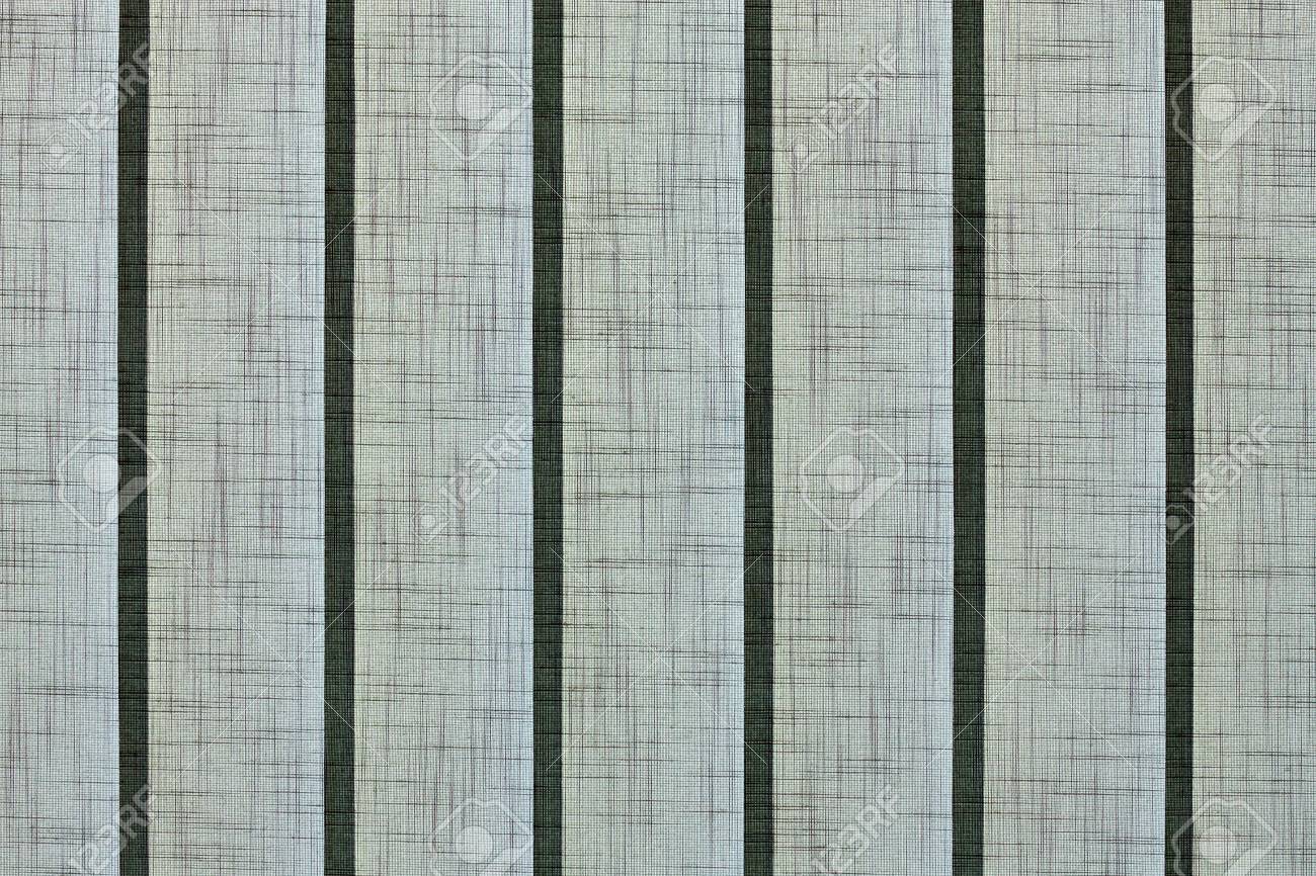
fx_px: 3837
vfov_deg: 13.0
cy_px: 438
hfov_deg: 19.5
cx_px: 658
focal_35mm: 105
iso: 100
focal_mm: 70
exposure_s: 1/800
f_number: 8
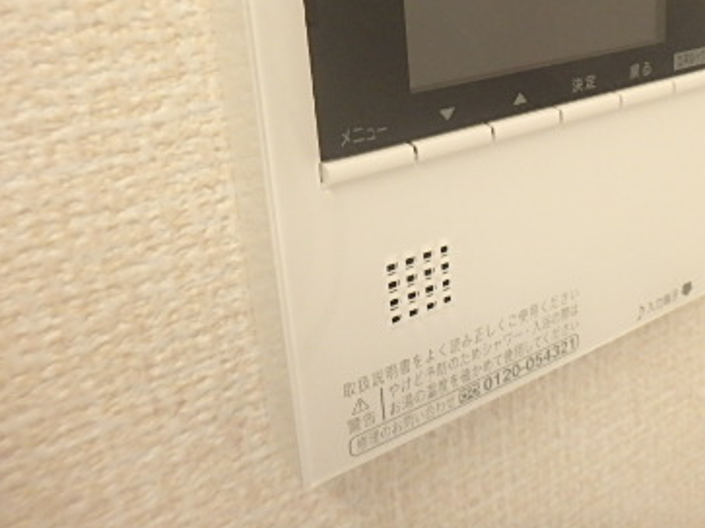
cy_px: 89
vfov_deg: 37.0
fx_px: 753
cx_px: 583
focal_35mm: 37
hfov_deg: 46.9
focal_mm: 3.7
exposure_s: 1/30
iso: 400
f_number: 3.5
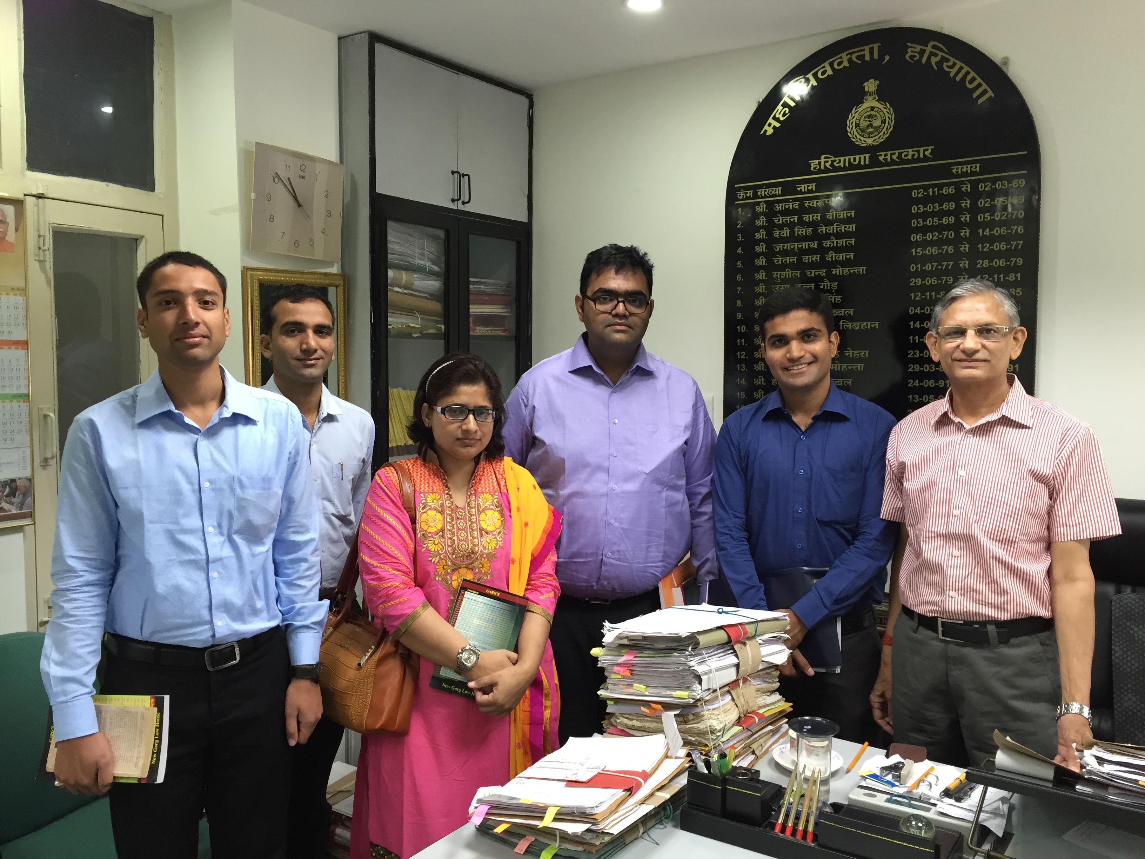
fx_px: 959
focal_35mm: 29
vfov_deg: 48.2
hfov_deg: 61.7
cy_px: 430
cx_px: 572
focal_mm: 4.15
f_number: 2.2
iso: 80
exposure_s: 1/30
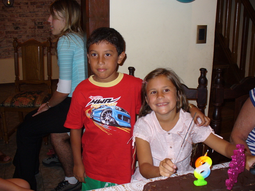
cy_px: 96
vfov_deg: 38.7
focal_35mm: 37
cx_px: 128
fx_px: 273
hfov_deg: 50.1
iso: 100
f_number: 2.8
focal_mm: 6.1
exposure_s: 1/60
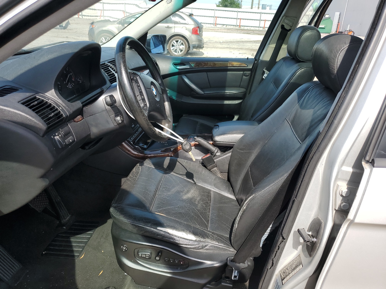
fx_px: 290
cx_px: 193
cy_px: 144
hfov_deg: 67.3
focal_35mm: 26
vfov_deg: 53.1
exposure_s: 1/1250
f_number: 1.5
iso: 50
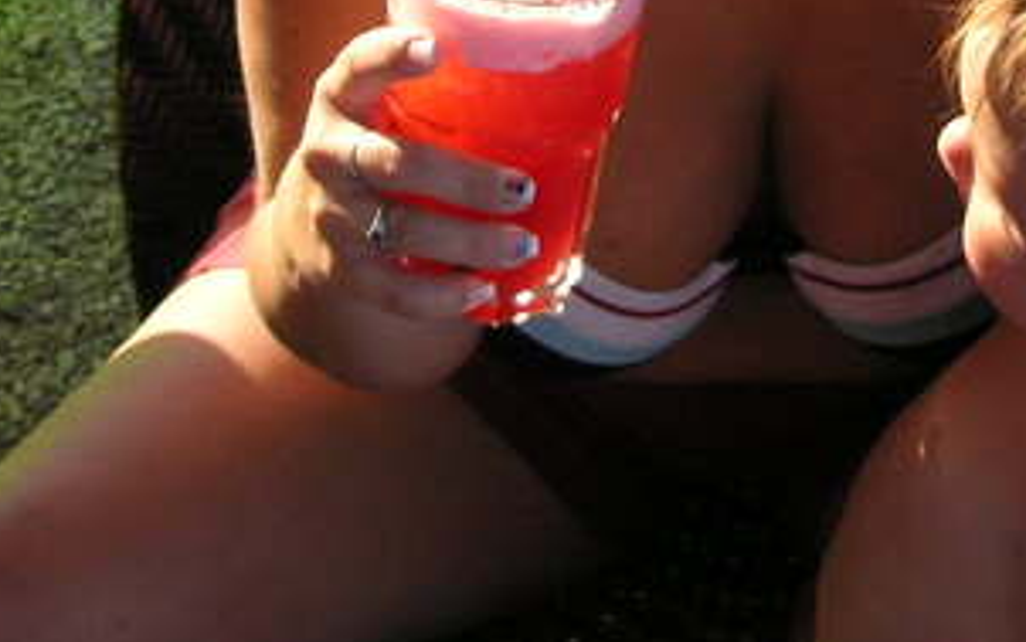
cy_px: -163
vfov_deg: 12.3
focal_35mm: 104
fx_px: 2909
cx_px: 815
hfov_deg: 19.8
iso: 50
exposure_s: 1/350
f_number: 2.8
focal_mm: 6.1
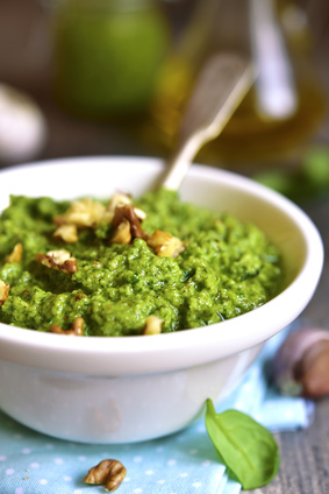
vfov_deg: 33.4
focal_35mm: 60
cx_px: 164
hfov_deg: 22.6
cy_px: 247
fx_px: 822
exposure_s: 1/10
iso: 200
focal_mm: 60
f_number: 5.6
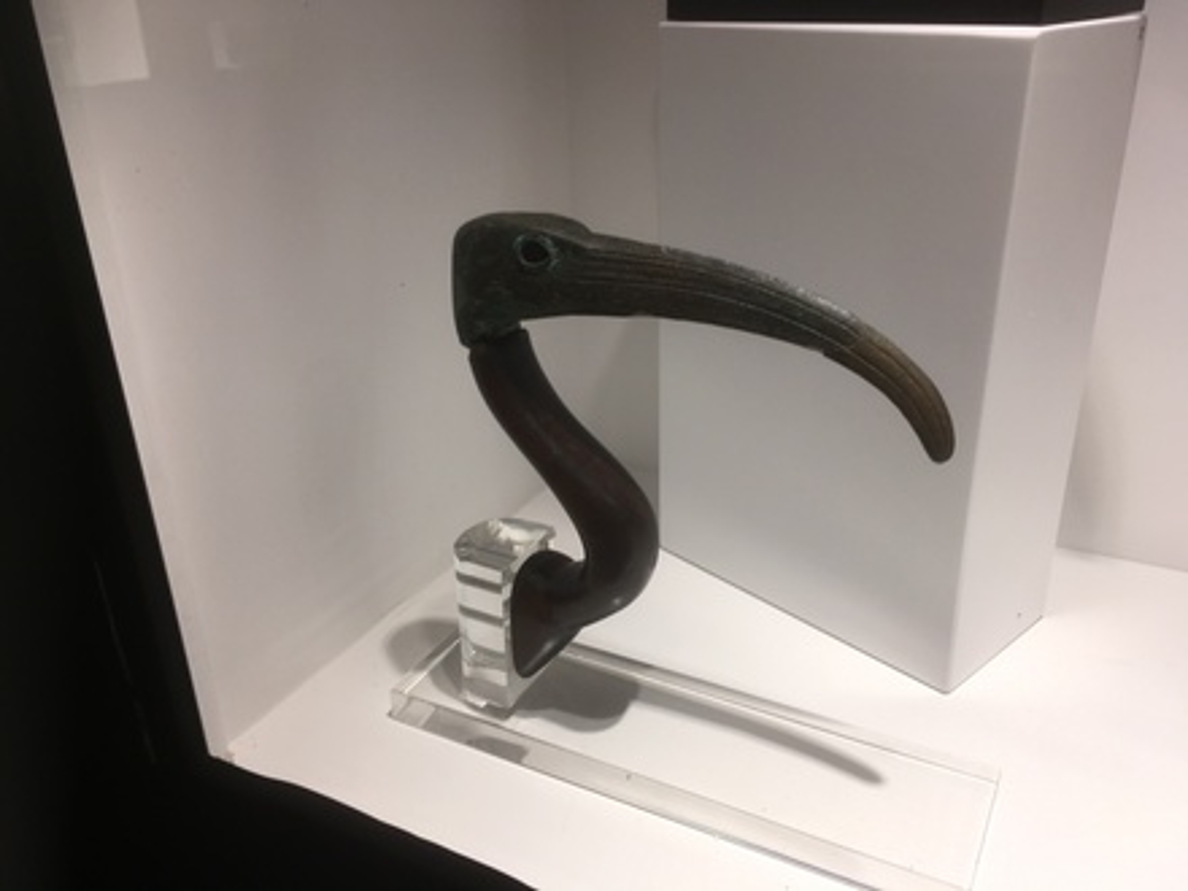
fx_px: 995
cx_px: 594
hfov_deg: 61.7
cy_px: 446
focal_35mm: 29
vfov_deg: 48.2
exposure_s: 1/50
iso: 25
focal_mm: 4.15
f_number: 2.2
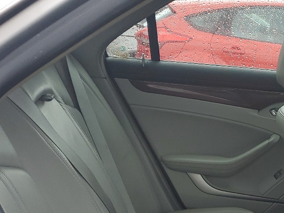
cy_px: 255
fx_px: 575
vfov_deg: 19.8
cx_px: 288
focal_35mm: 70
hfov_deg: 26.2
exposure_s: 1/714
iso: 50
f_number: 1.5
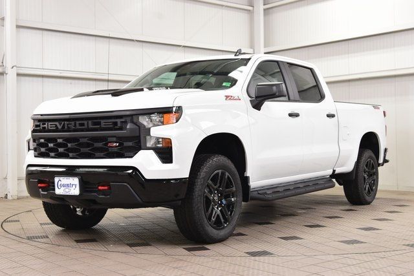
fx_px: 604
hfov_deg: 37.8
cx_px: 207
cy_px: 138
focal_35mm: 52
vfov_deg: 25.8
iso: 1600
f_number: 8
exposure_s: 1/60
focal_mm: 35
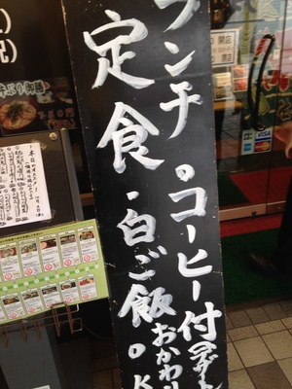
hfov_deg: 42.9
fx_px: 371
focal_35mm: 33
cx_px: 146
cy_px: 194
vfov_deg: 55.4
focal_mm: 4.12
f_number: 2.4
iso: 50
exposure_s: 1/20
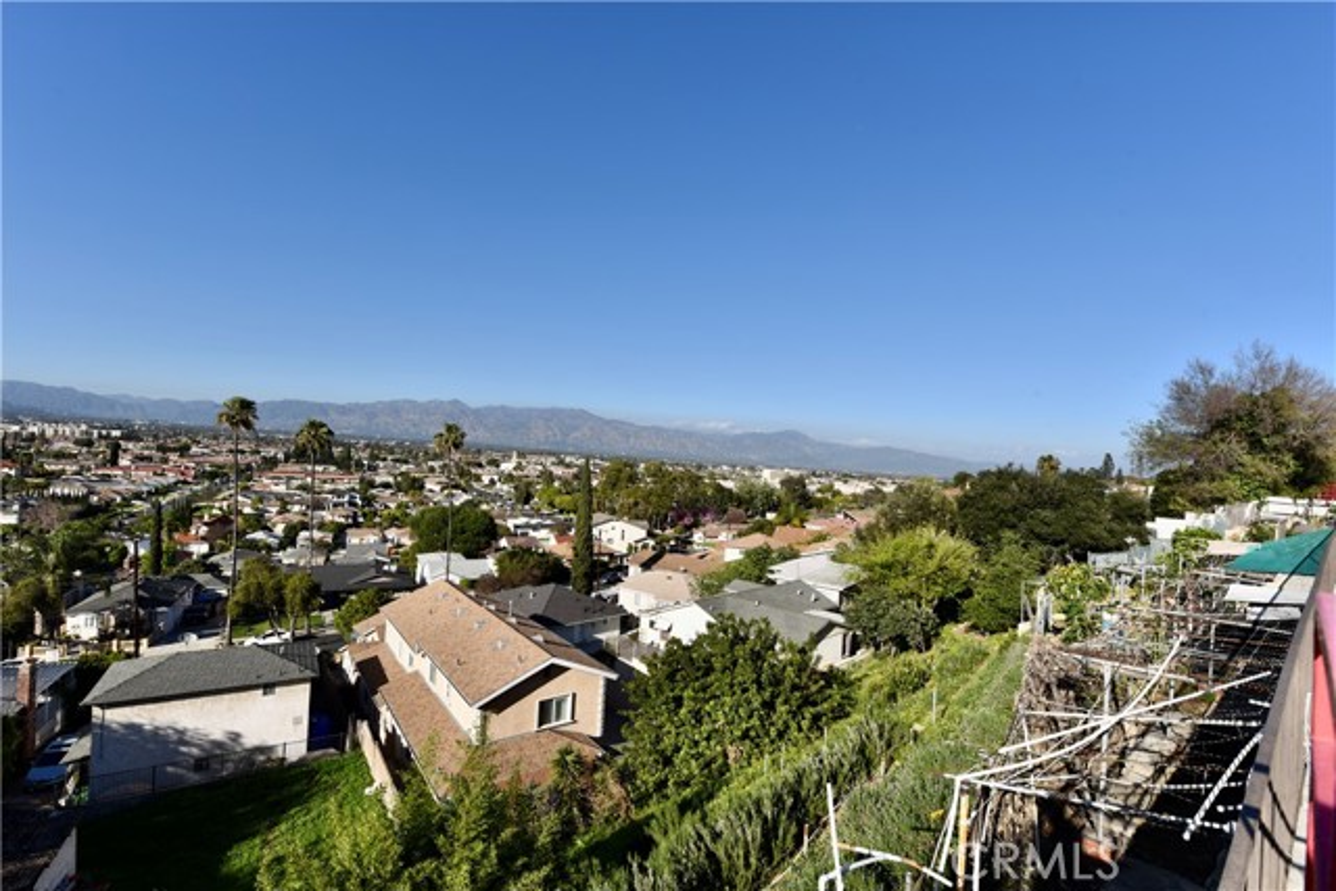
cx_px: 668
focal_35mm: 15
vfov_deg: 77.4
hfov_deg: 100.4
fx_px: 557
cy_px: 446
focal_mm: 15
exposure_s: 1/200
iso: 100
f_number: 11
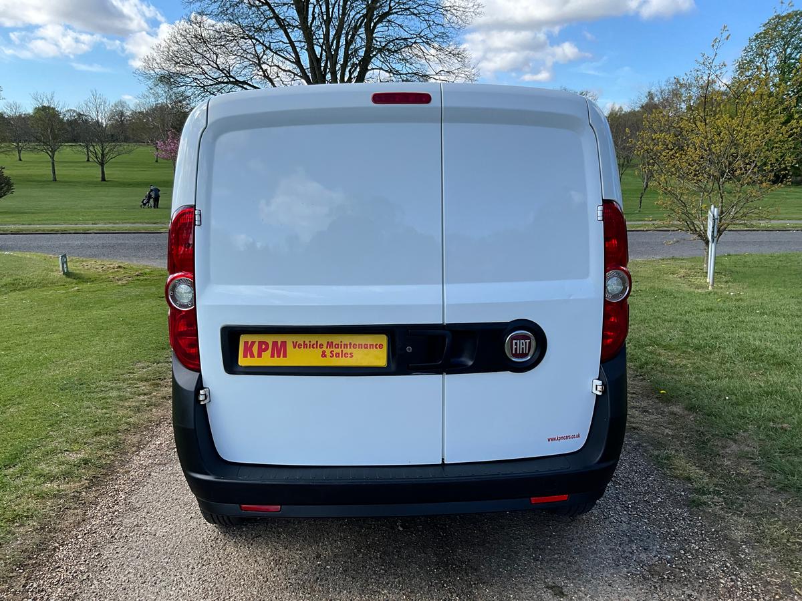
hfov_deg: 61.7
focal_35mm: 29
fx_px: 672
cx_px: 401
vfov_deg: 48.2
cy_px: 300
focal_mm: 3
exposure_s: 1/792
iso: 25
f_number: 1.8
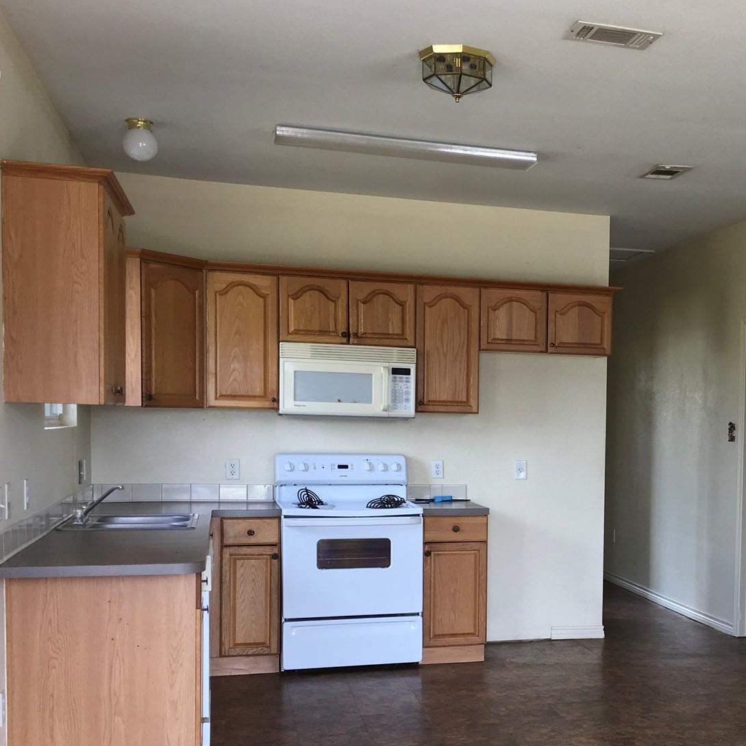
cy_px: 496
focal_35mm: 48
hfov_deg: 33.8
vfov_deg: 35.0
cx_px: 644
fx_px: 1170
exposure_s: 1/60
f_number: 2.2
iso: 32
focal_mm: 4.15
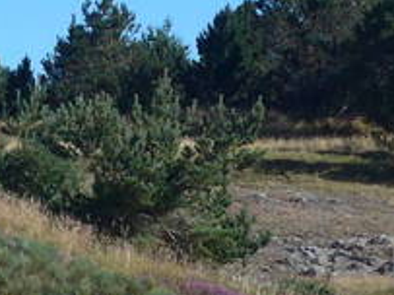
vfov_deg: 4.2
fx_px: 3947
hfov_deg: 5.7
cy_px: 712
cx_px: -179
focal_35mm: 347
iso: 80
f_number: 3.4
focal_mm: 11.3
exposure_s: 1/1000
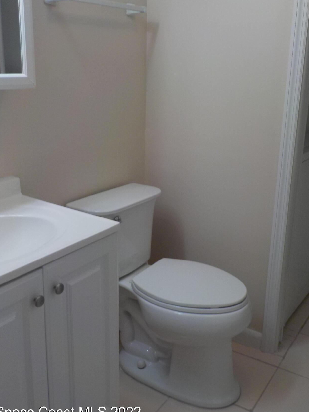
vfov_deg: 51.3
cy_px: 187
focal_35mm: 36
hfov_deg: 39.5
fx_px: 429
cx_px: 179
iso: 125
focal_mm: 4.1
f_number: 3.3
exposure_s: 1/40
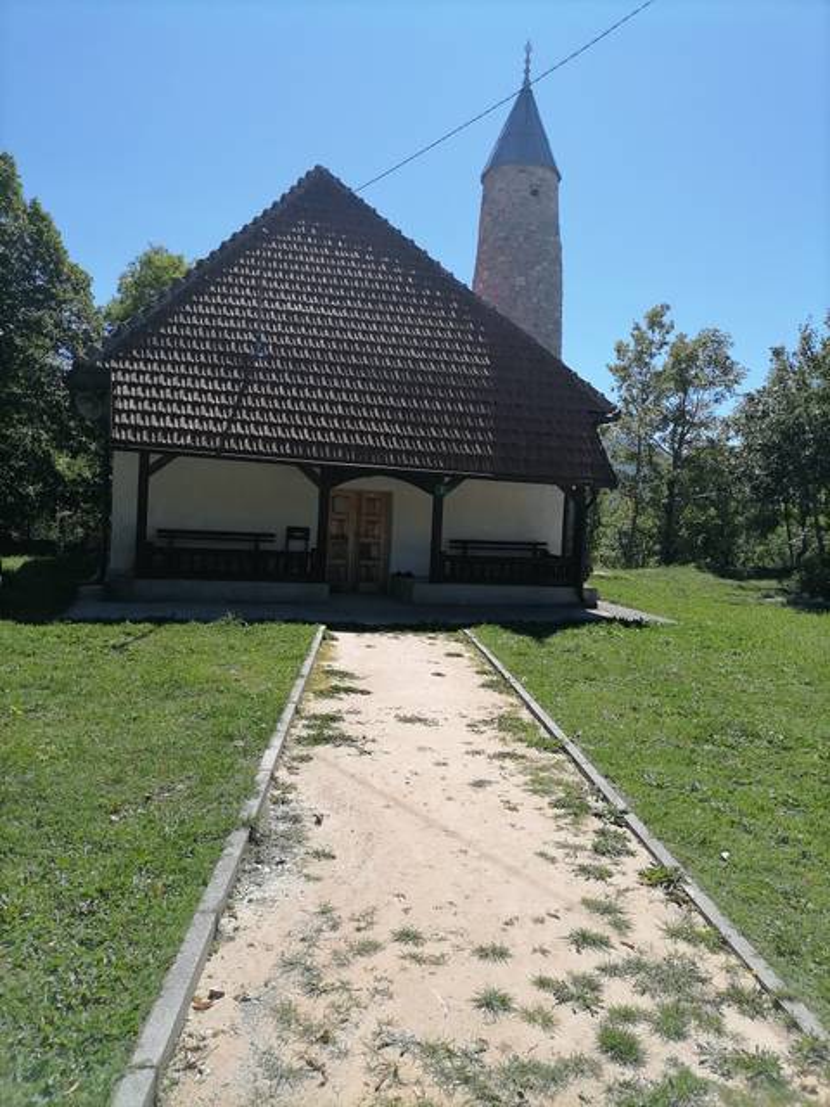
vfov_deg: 67.3
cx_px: 415
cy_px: 554
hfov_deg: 53.1
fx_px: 831
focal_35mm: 26
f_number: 1.8
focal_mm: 5.4
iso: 50
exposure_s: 1/1866
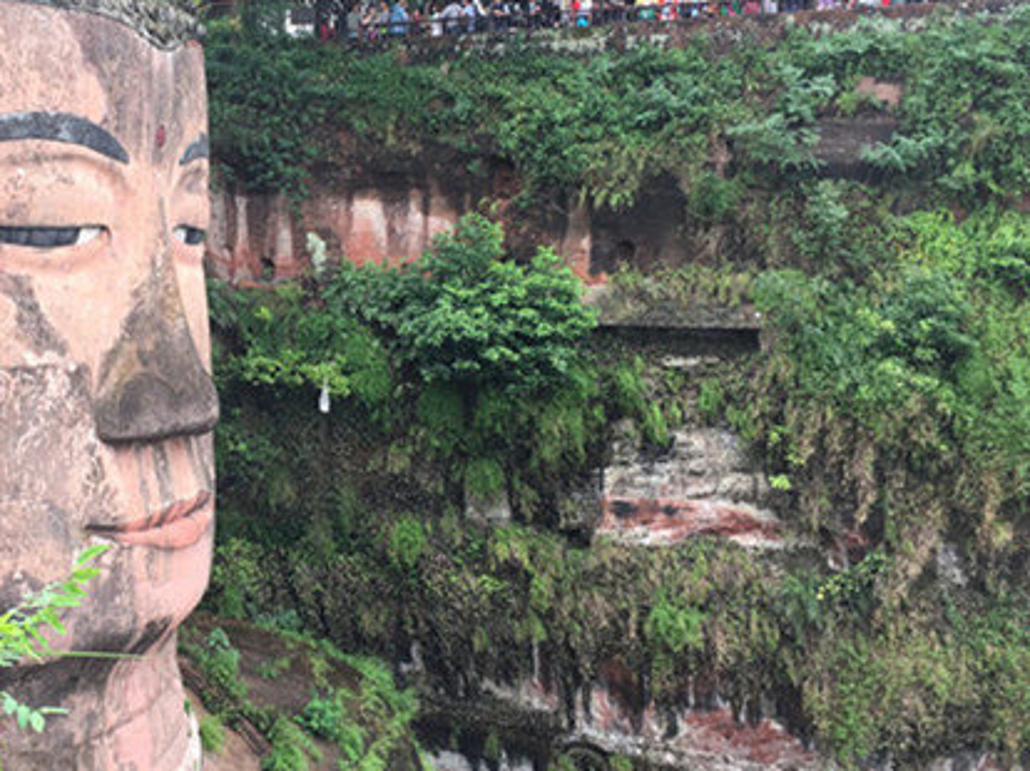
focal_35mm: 49
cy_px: 351
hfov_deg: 37.7
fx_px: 1457
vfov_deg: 29.6
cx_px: 229
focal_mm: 4.15
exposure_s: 1/50
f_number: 2.2
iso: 25
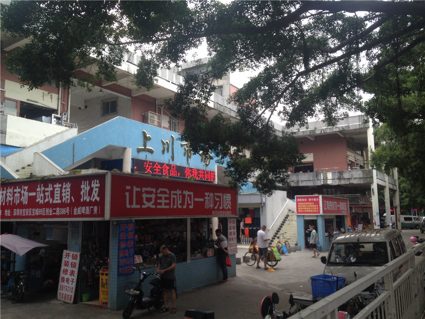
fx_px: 430
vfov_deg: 40.7
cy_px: 160
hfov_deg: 52.6
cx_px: 212
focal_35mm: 35
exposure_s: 1/201
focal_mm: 4.28
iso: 50
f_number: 2.4
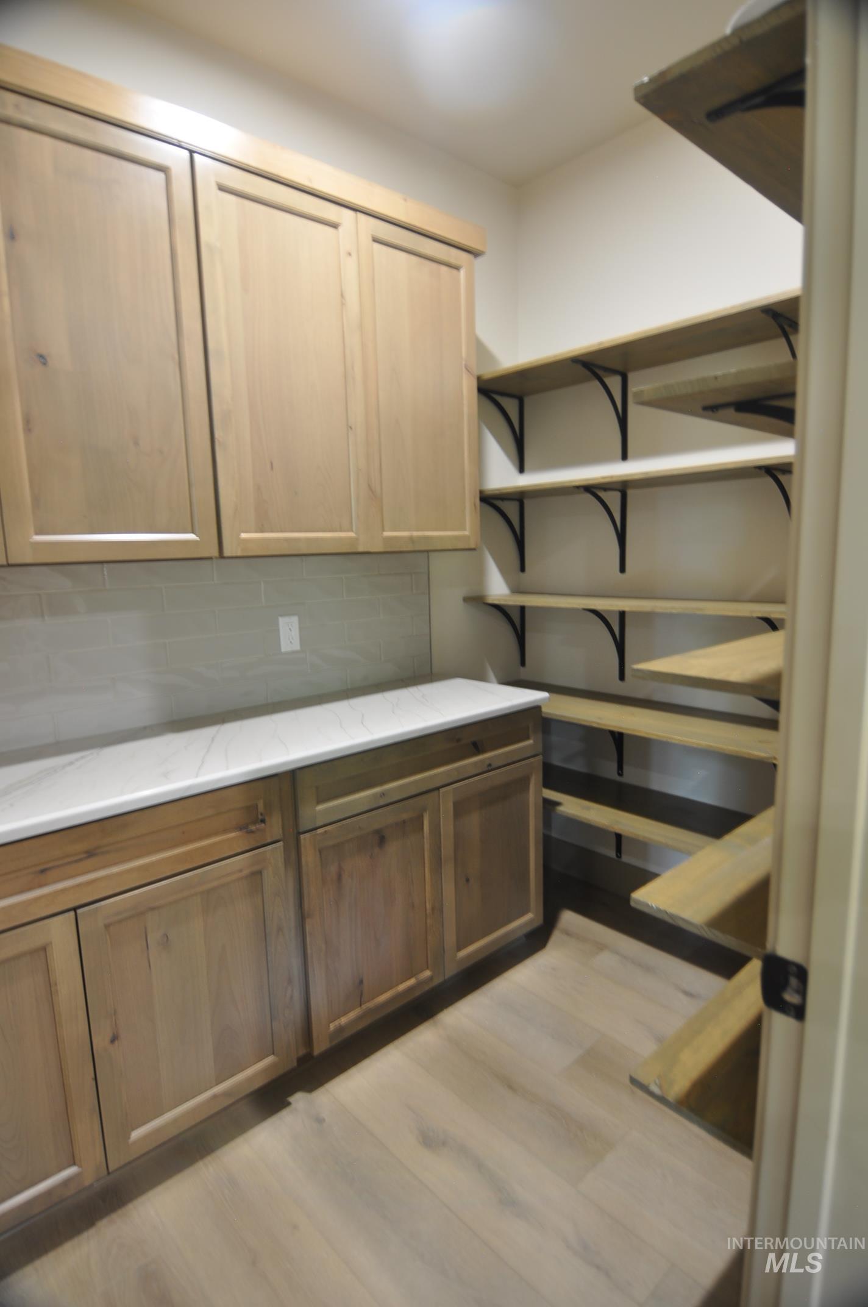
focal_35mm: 18
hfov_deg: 67.2
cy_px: 654
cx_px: 434
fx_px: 653
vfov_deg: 90.1
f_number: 4
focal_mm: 12
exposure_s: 1/4
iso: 200
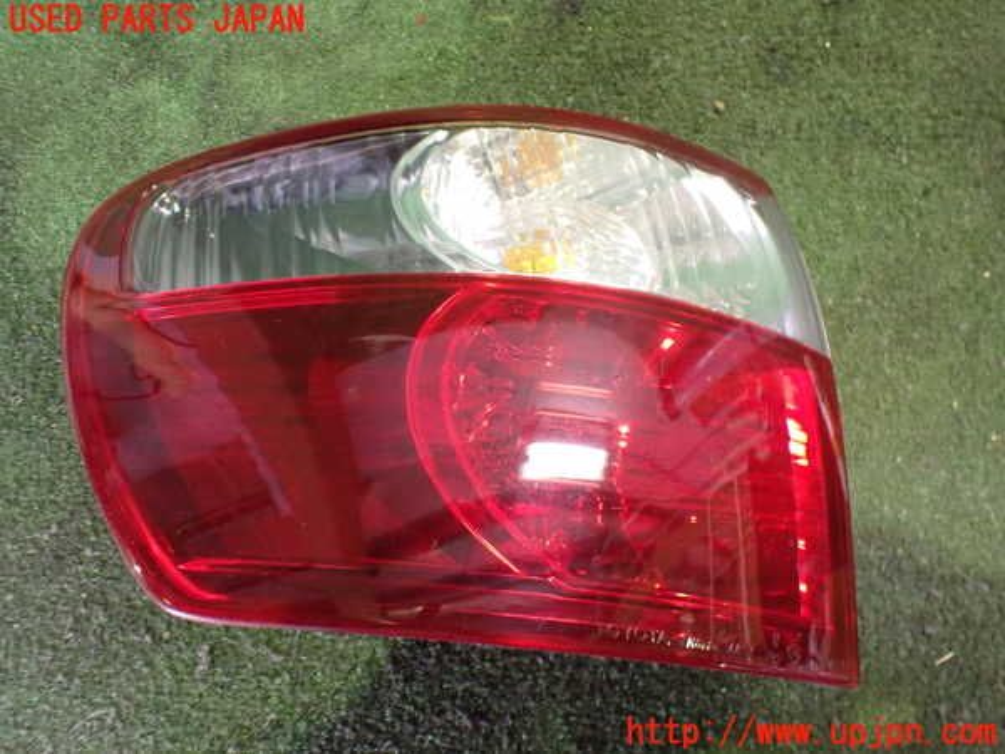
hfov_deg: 60.0
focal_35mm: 30
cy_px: 377
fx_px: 871
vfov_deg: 46.8
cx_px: 502
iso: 1000
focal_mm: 5.4
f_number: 2.3
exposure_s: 1/30
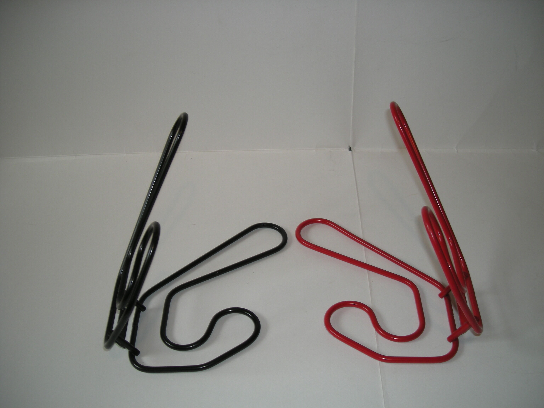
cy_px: 204
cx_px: 272
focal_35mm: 35
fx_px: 550
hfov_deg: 52.6
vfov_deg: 40.7
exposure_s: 1/51.3
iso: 50
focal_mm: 5.7
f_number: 2.8
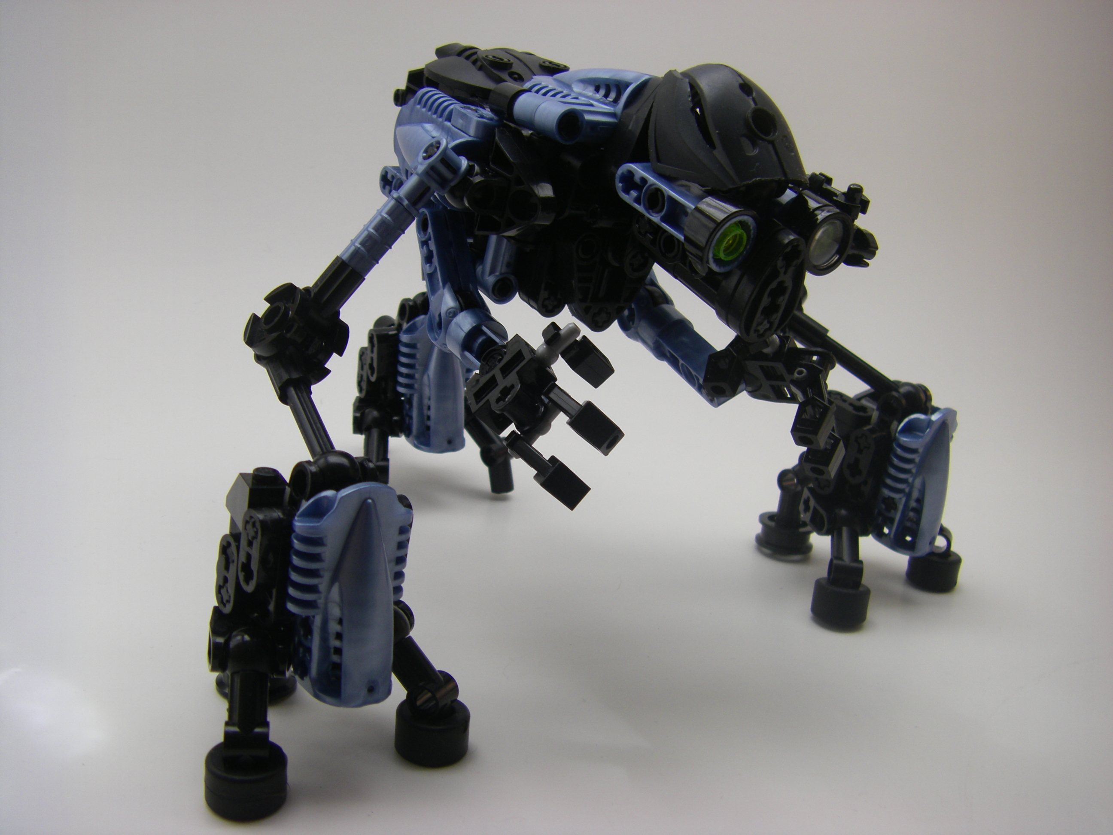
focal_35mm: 38
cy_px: 418
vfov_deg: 37.7
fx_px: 1222
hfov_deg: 49.0
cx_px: 556
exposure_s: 1/80
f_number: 3.5
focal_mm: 6.3
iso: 64
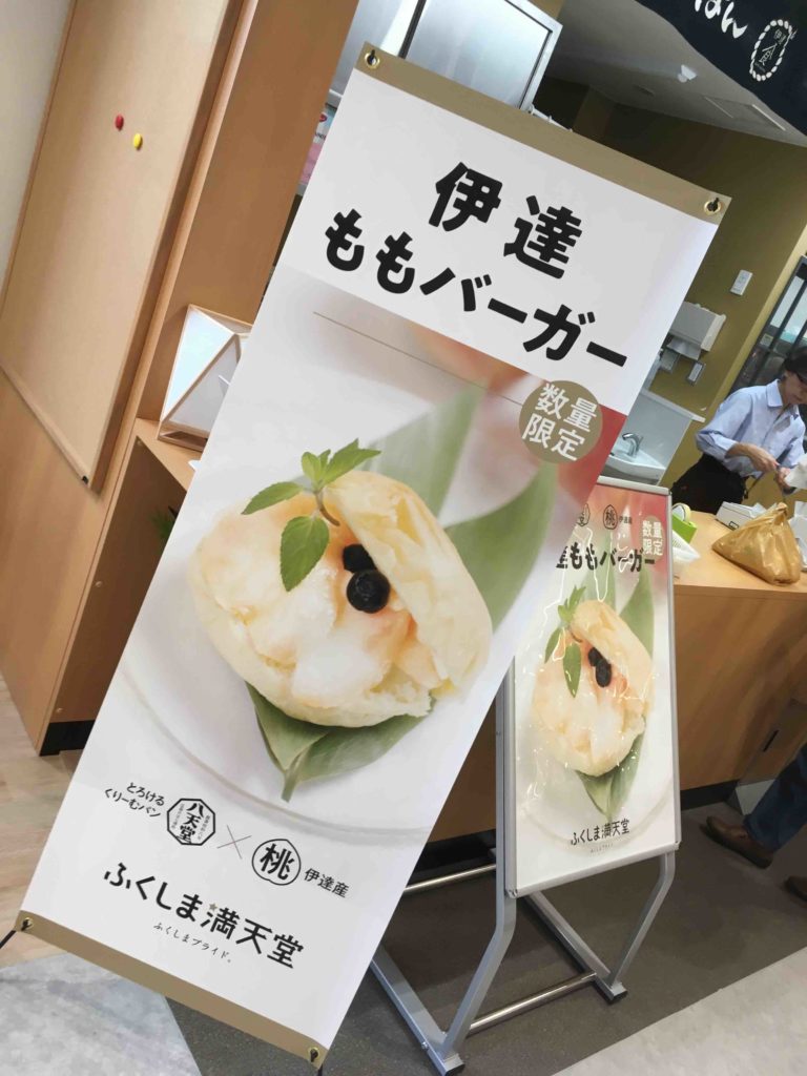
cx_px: 404
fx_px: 901
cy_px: 538
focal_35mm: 29
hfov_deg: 48.2
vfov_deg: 61.7
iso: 25
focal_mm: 4.15
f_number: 2.2
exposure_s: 1/30
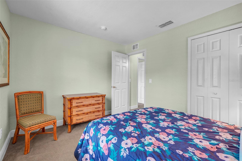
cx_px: 121
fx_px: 108
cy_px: 80
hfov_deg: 96.7
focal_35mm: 16
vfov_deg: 73.7
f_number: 9
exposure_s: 1/2.5
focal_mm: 16
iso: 250
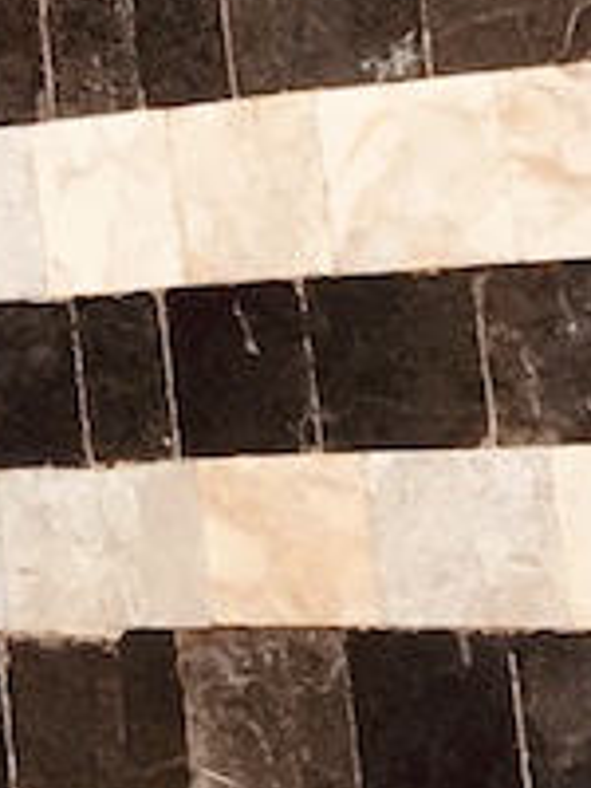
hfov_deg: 7.0
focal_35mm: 186
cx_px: -1284
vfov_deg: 10.2
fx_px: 4234
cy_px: -441
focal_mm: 4.15
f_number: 2.2
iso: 25
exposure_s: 1/191
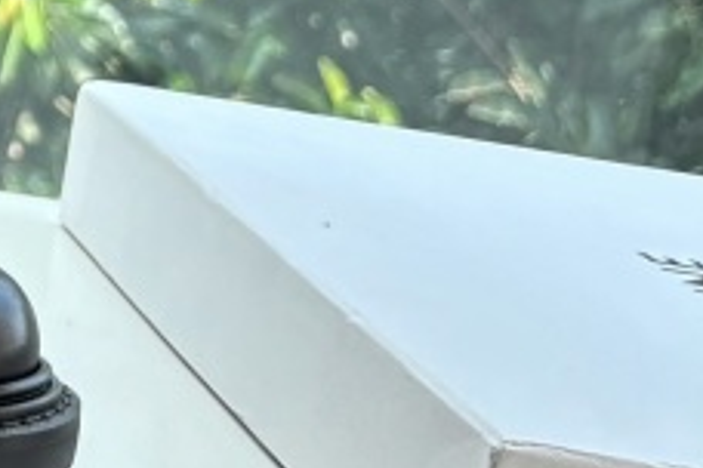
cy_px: -684
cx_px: -728
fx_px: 3339
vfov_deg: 7.5
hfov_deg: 10.9
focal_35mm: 171
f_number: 1.6
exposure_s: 1/217
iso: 40
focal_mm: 5.96
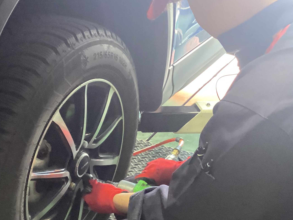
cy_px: 160
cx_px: 127
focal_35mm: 48
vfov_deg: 29.9
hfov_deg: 39.6
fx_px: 406
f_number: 2.4
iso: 320
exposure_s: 1/60
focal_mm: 3.3
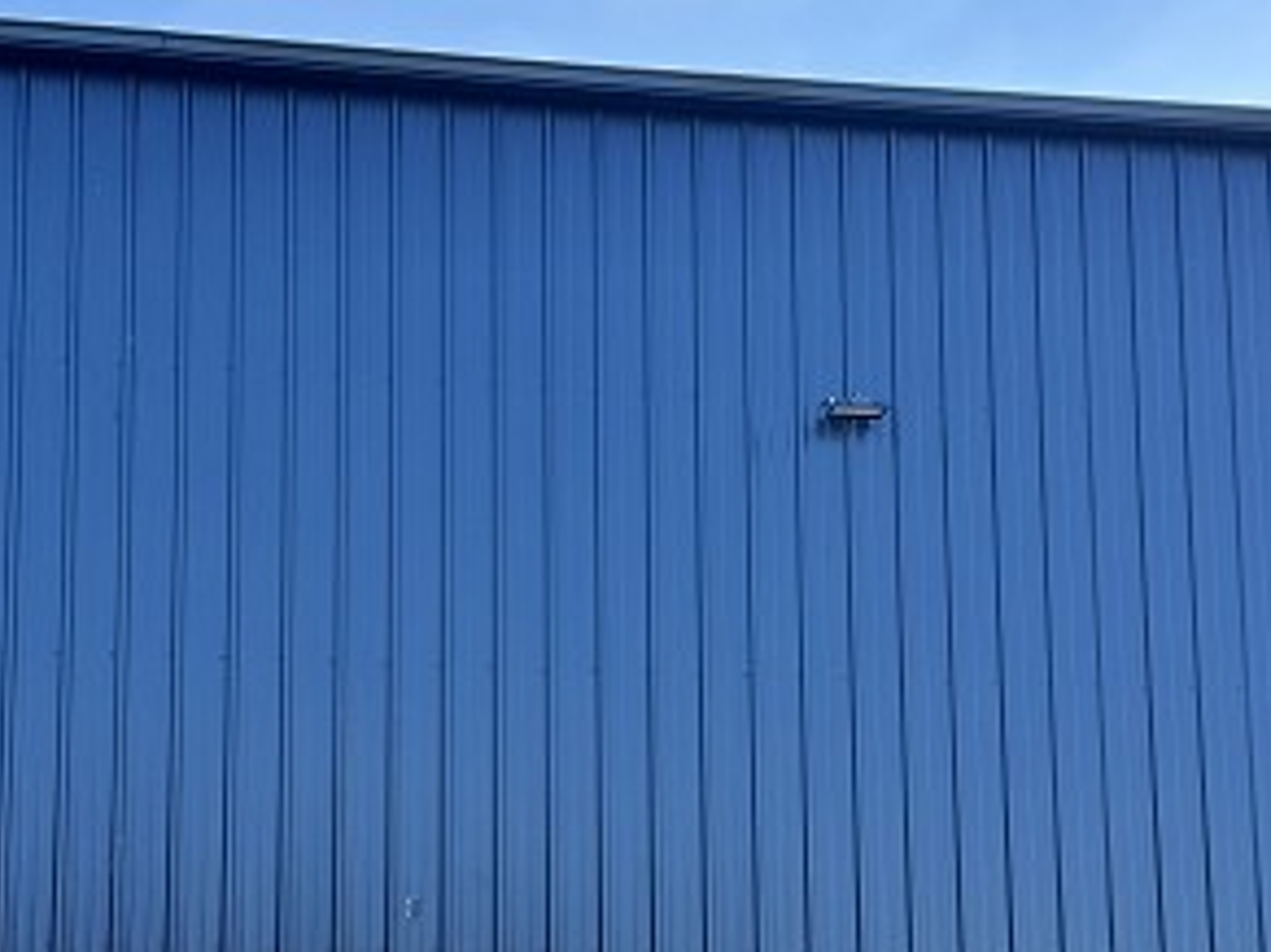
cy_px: 808
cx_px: 603
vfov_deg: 21.9
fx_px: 2422
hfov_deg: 29.4
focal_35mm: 66
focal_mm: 6.76
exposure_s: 1/1193
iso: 80
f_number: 1.78
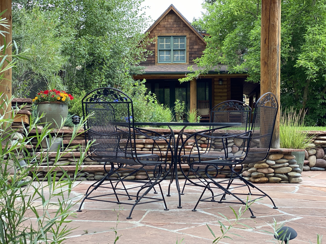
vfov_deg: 28.0
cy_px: 122
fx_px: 490
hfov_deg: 36.8
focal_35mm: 52
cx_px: 163
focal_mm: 6
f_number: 2
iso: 32
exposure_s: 1/122
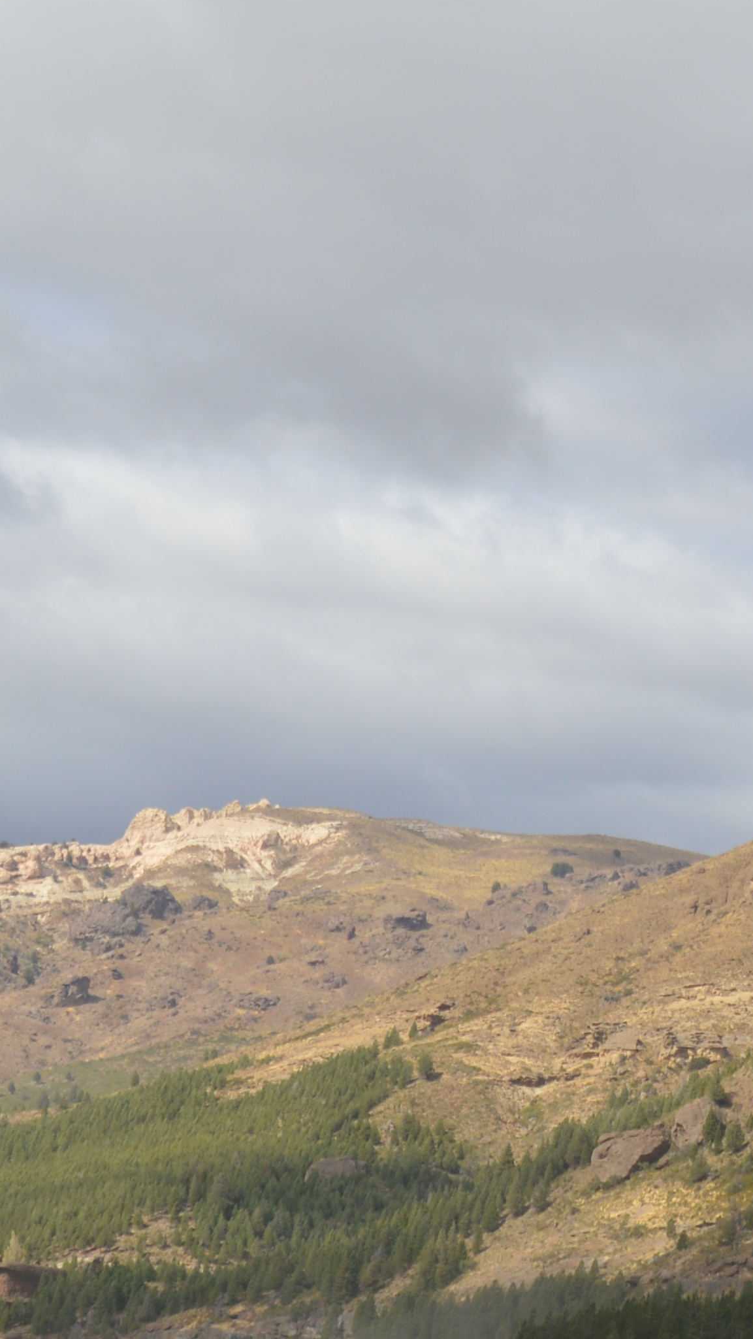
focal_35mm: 129
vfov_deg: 16.6
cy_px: 869
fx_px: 4579
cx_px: 762
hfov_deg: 9.3
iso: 100
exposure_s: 1/250
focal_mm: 28
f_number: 8
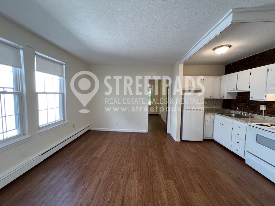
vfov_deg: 89.9
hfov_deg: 106.2
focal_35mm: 13
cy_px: 103
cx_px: 138
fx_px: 103
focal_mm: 1.57
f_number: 1.8
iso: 160
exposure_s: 1/120
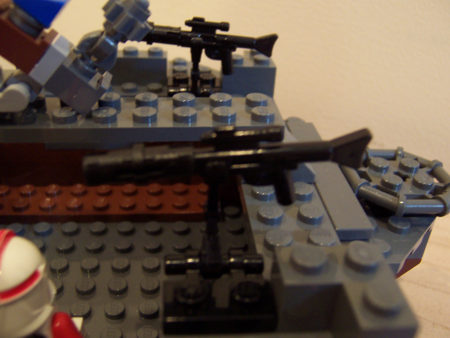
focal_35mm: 36
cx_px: 225
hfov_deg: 51.4
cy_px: 169
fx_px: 468
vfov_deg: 39.7
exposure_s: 1/8
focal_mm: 5.6
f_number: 2.8
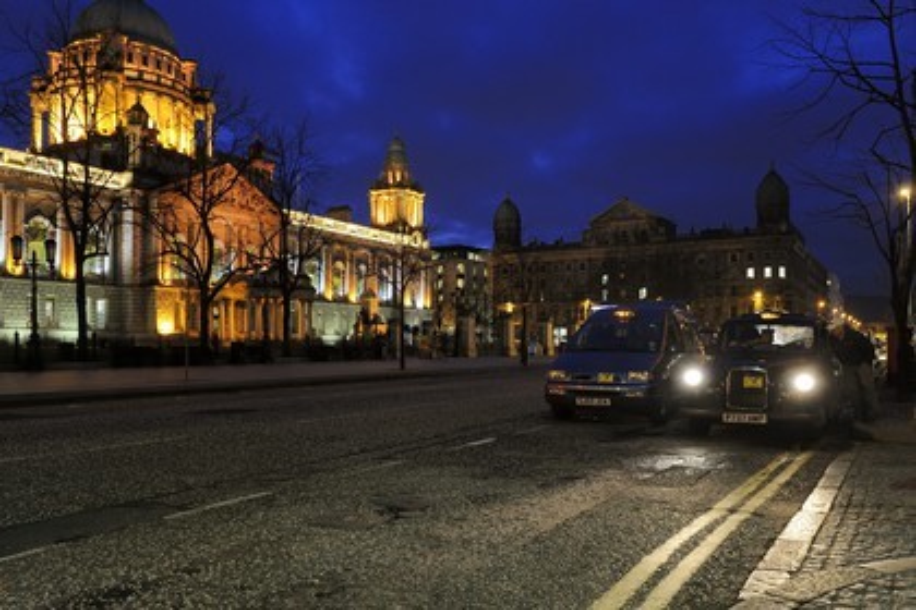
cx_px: 458
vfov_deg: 53.1
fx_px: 611
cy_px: 305
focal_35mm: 24
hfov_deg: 73.7
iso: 400
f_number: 5.6
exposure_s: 1/6
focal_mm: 24
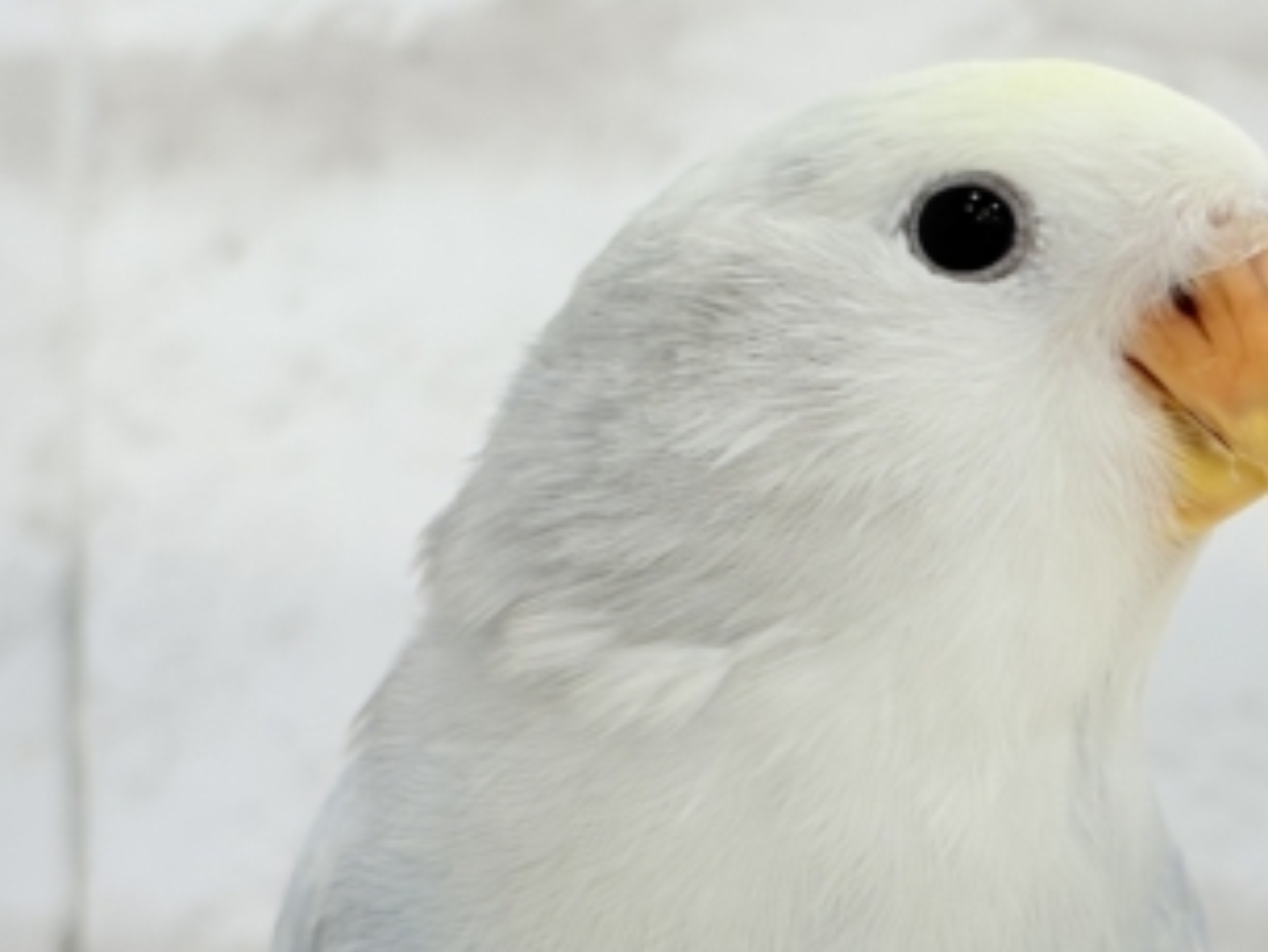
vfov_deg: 13.6
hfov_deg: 17.9
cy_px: 532
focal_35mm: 109
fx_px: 3994
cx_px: 923
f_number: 1.6
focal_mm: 5.96
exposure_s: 1/50
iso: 32
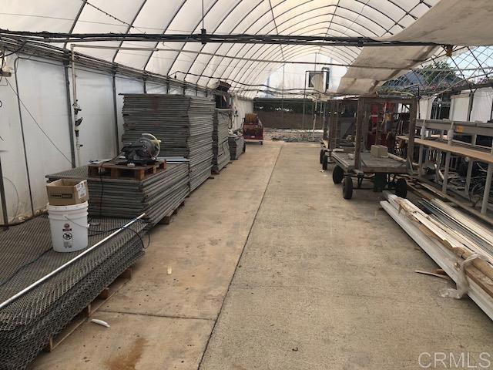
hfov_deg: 63.4
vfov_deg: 49.7
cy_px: 185
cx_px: 246
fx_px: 399
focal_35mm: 28
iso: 20
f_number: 1.8
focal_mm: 4
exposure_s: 1/1263
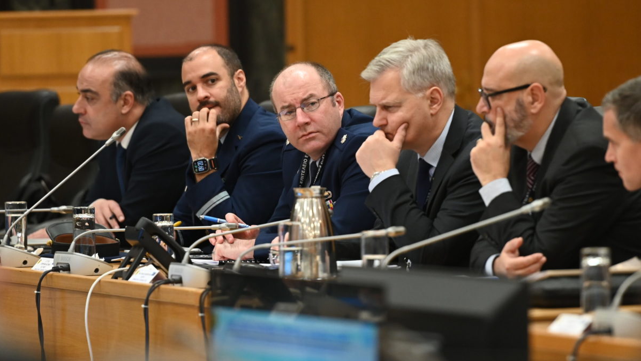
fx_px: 5353
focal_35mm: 315
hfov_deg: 6.9
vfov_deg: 3.9
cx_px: 320
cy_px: 163
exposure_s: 1/320
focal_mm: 200
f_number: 2.8
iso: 2000
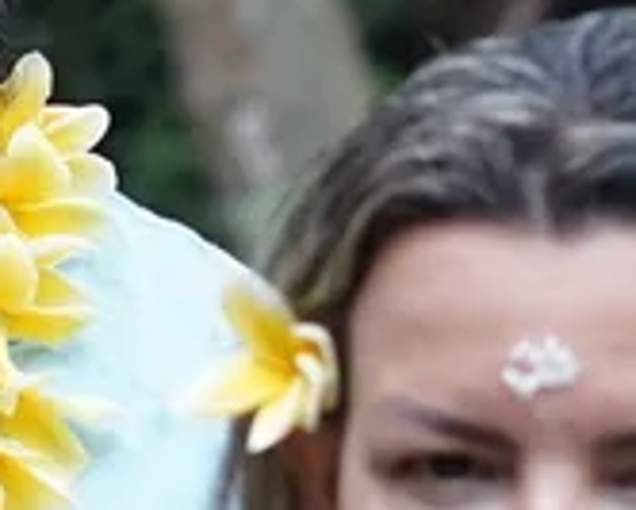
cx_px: -858
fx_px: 7986
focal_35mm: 424
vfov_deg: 3.7
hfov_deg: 4.5
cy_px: 464
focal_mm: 50
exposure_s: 1/320
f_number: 2.8
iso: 800
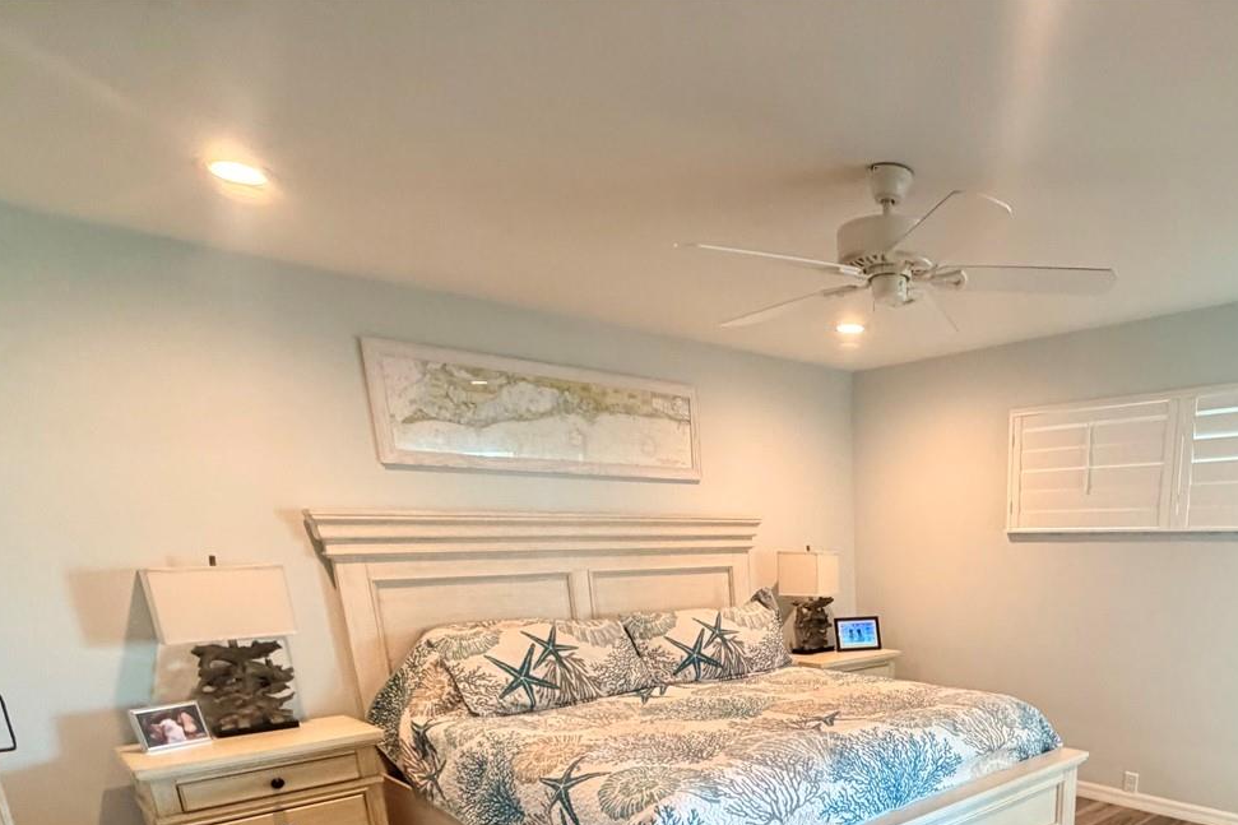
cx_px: 905
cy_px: 760
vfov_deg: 47.1
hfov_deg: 69.6
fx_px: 825
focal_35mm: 24
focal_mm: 2.22
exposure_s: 1/60
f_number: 2.2
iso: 250
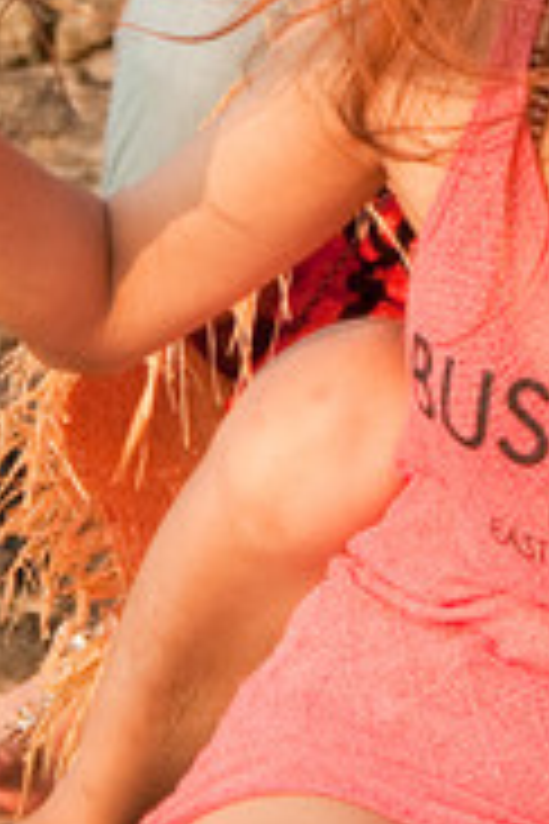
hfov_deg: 4.7
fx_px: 6587
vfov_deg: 7.0
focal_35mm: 288
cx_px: 884
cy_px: -482
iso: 200
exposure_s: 1/2000
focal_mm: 44
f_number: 2.8
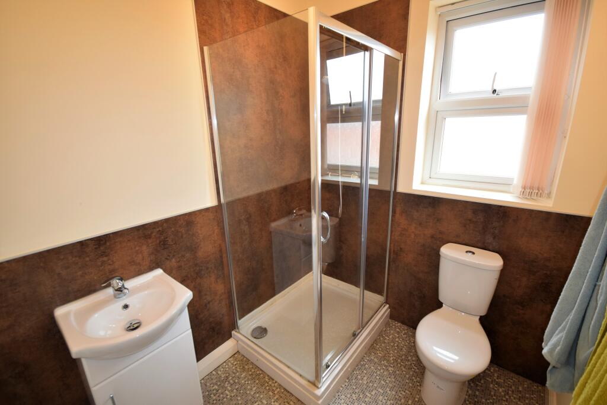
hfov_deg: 100.4
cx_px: 304
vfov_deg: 77.3
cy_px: 202
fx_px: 253
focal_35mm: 15
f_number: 5
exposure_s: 1/100
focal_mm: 10
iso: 800
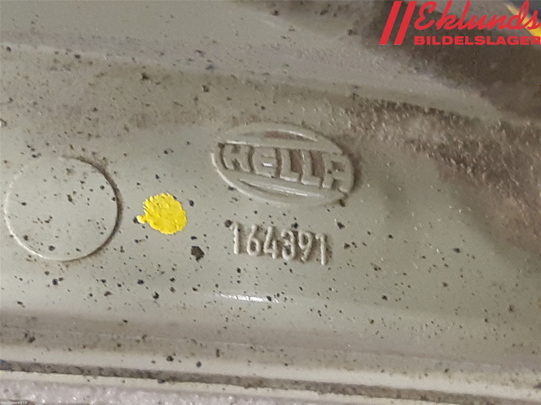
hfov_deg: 67.3
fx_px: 406
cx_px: 270
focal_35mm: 26
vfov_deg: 53.1
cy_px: 202
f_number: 1.7
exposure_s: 1/33
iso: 250
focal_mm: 3.93
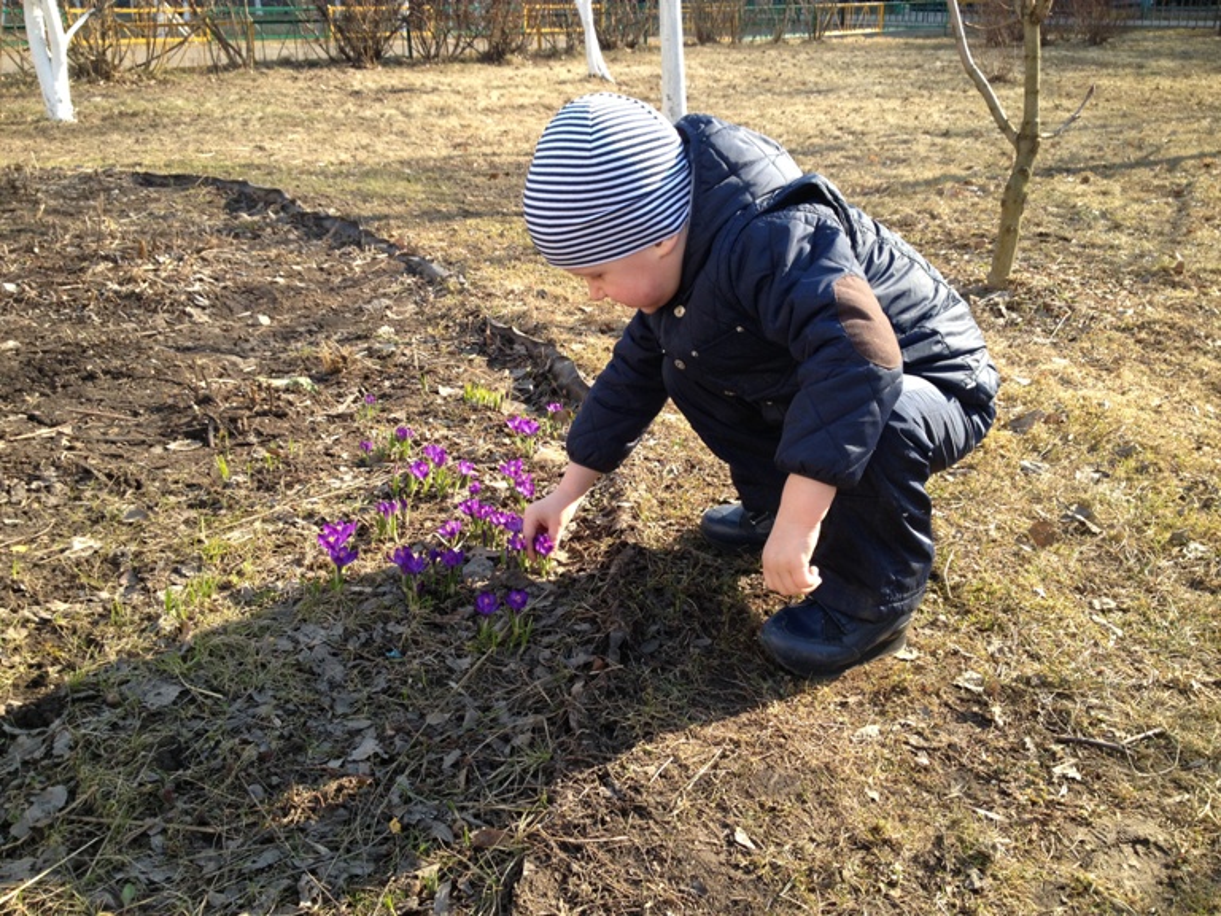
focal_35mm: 35
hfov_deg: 52.6
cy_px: 458
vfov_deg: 40.7
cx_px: 610
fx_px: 1235
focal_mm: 4.28
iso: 50
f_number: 2.4
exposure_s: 1/336
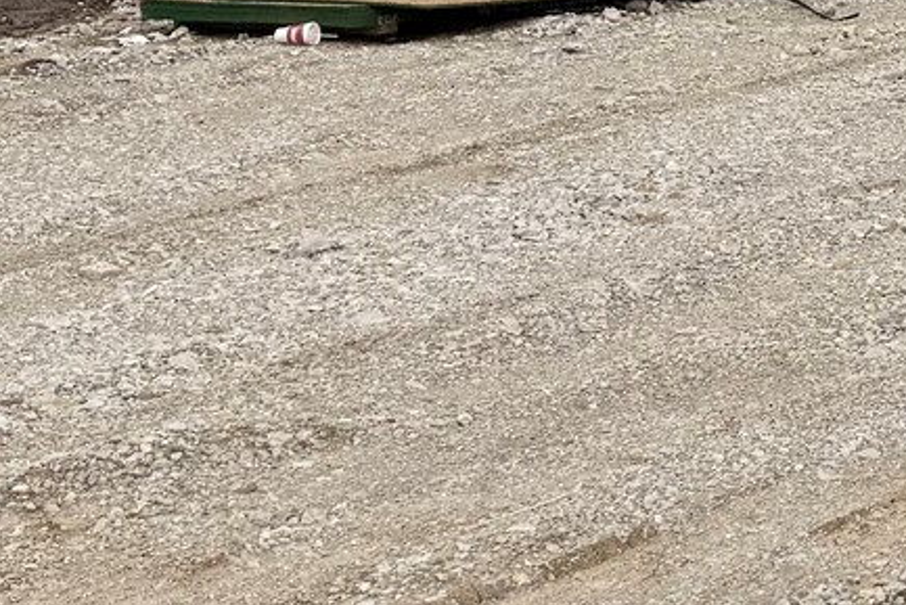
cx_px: 1571
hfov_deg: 15.3
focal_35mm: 118
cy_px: -331
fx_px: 2970
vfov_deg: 11.1
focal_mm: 6.76
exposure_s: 1/2801
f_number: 1.78
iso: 80
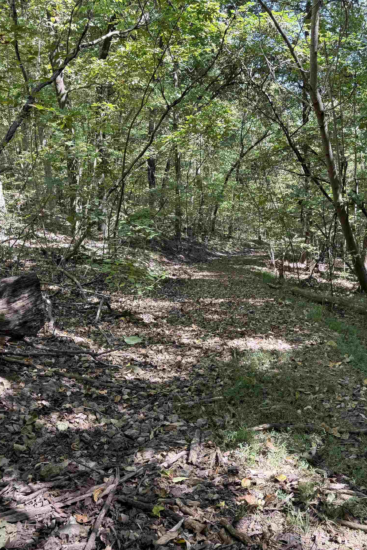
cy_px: 271
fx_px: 520
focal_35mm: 34
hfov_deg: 38.6
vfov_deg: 55.8
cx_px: 235
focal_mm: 6.76
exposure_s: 1/150
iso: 80
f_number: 1.78
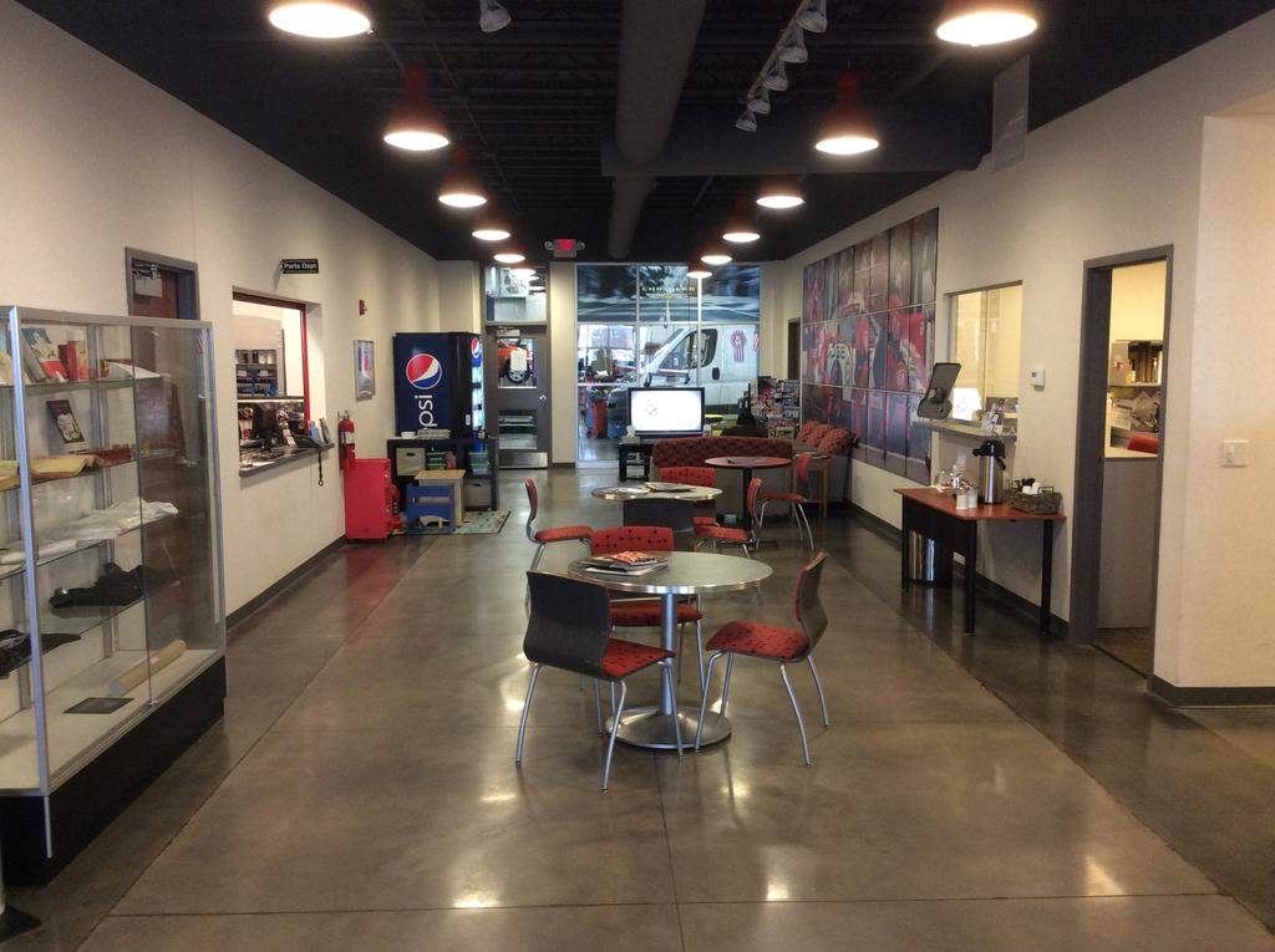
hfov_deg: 56.9
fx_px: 1177
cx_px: 638
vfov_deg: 44.1
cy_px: 476
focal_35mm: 32
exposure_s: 1/24
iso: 125
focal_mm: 3.3
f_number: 2.4
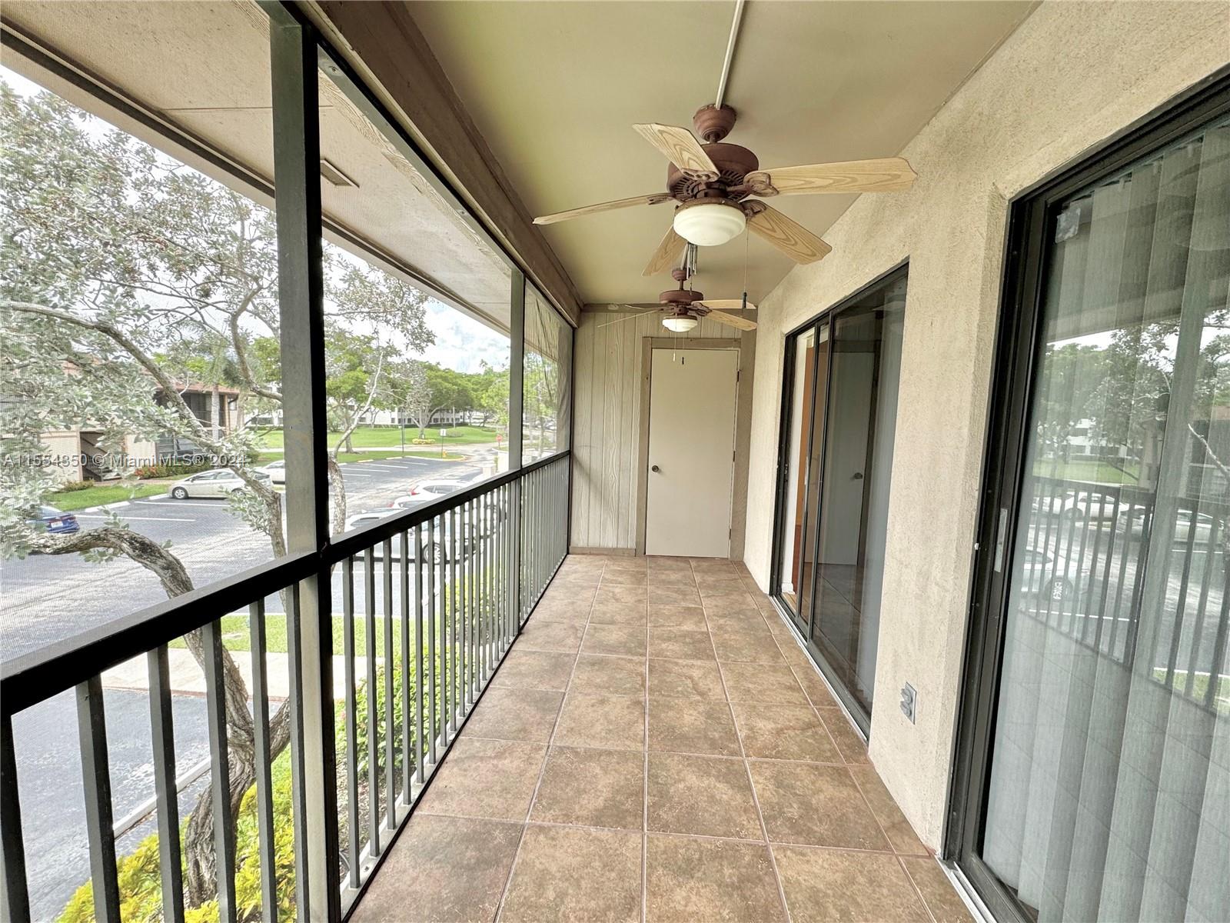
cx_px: 615
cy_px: 462
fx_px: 497
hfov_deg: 102.1
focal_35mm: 14
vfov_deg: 85.7
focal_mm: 2.22
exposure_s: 1/123
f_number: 2.2
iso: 40
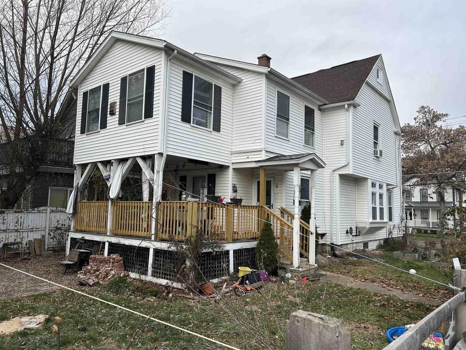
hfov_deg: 67.3
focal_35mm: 26
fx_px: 350
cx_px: 233
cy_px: 175
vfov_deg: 53.1
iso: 50
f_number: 1.5
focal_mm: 5.7
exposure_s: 1/718
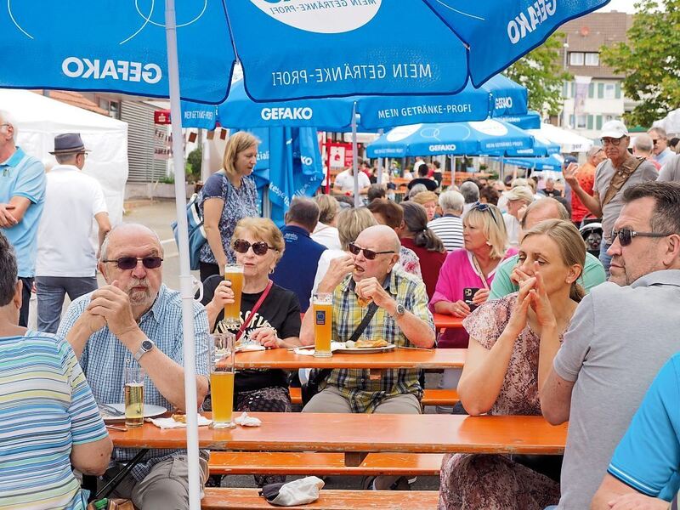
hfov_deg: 25.7
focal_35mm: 76
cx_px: 340
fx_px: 1493
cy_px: 255
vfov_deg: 19.4
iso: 400
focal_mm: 38
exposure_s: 1/250
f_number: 6.3
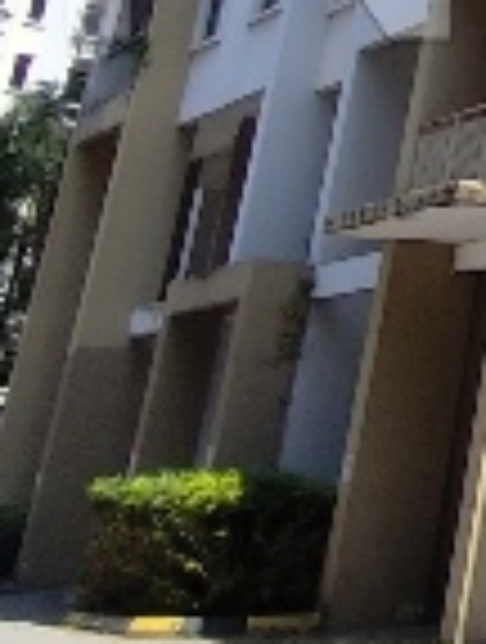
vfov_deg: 19.1
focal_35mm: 95
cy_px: -185
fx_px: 1770
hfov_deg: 12.1
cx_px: 1215
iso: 50
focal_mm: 1.65
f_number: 2.2
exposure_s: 1/1672
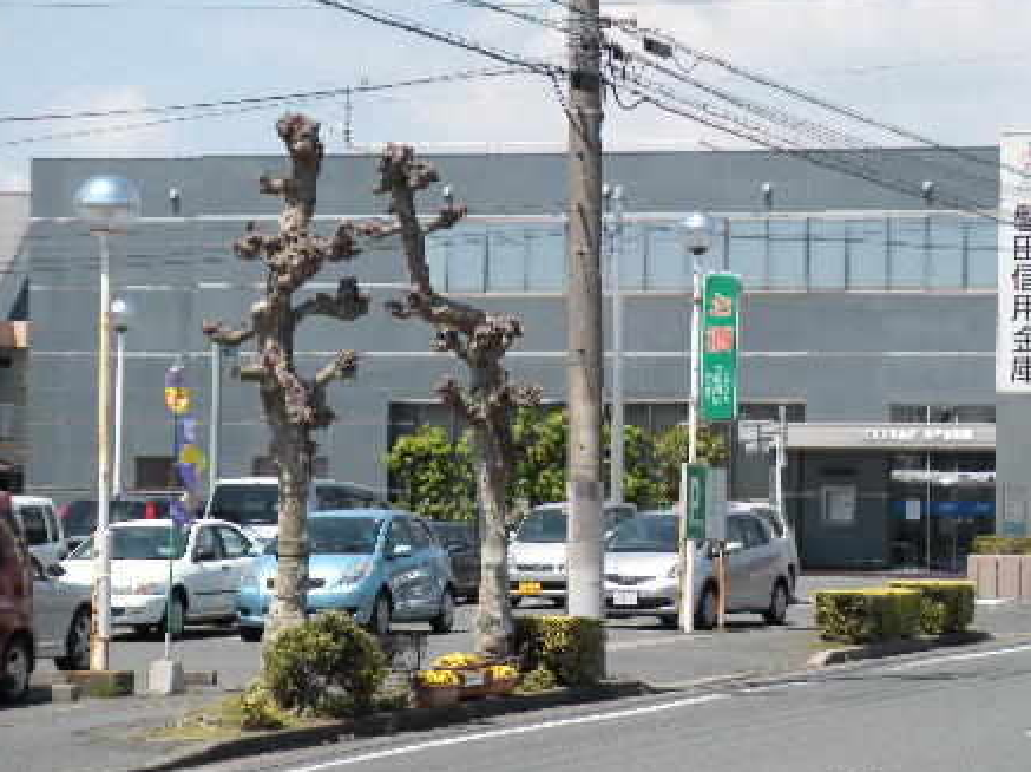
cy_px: 387
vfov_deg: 9.8
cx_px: 656
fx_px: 4494
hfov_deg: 13.1
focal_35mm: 151
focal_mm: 17.1
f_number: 4.8
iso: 64
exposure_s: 1/380
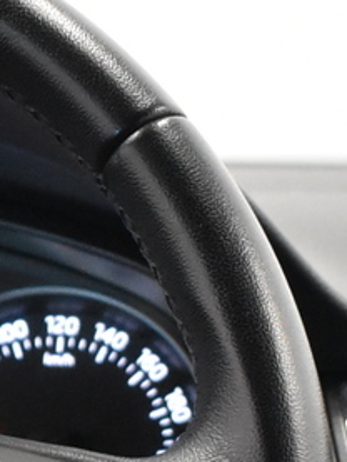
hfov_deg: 6.1
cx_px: -387
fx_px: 3152
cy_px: 580
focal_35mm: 236
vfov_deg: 8.3
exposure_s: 1/50
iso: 2800
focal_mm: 28
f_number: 4.2
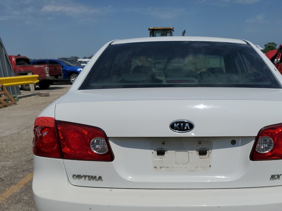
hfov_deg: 50.6
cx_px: 183
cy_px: 145
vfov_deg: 39.1
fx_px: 293
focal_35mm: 36
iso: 53
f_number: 1.5
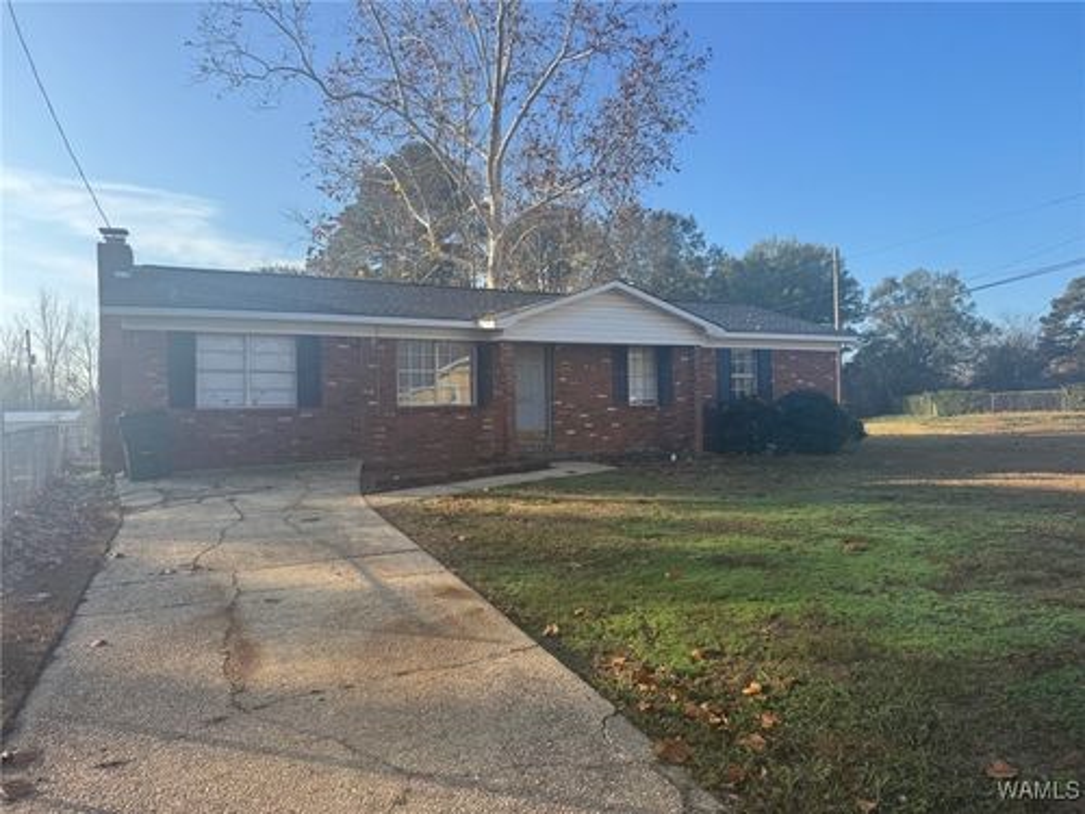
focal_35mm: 24
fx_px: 752
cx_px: 542
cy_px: 407
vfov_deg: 56.8
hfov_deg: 71.6
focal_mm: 6.76
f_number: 1.78
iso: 80
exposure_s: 1/1869
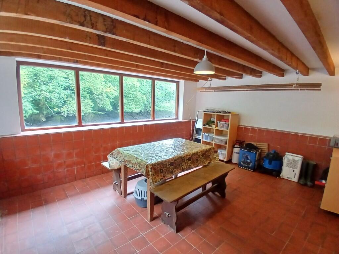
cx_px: 170
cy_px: 127
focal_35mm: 17
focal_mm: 1.4
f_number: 2.2
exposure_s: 1/33.3
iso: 250
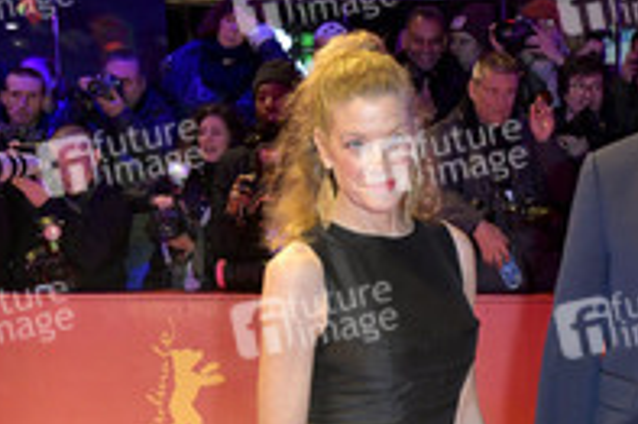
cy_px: 401
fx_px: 1381
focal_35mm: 78
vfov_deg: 17.2
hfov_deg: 24.5
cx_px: 682
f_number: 5.6
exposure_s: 1/250
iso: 1600
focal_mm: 34
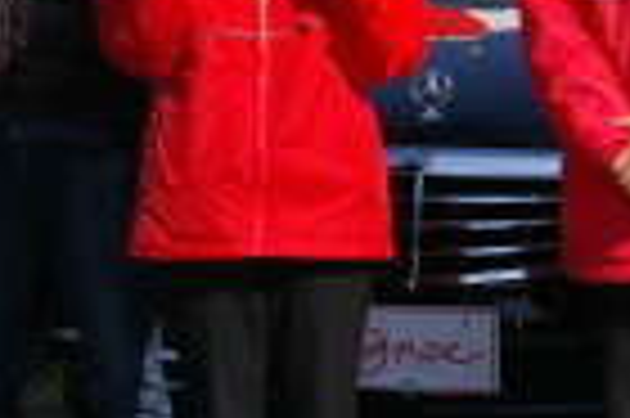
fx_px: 3356
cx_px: 243
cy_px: 27
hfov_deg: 10.7
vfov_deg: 7.1
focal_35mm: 192
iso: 200
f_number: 8
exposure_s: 1/350
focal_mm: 28
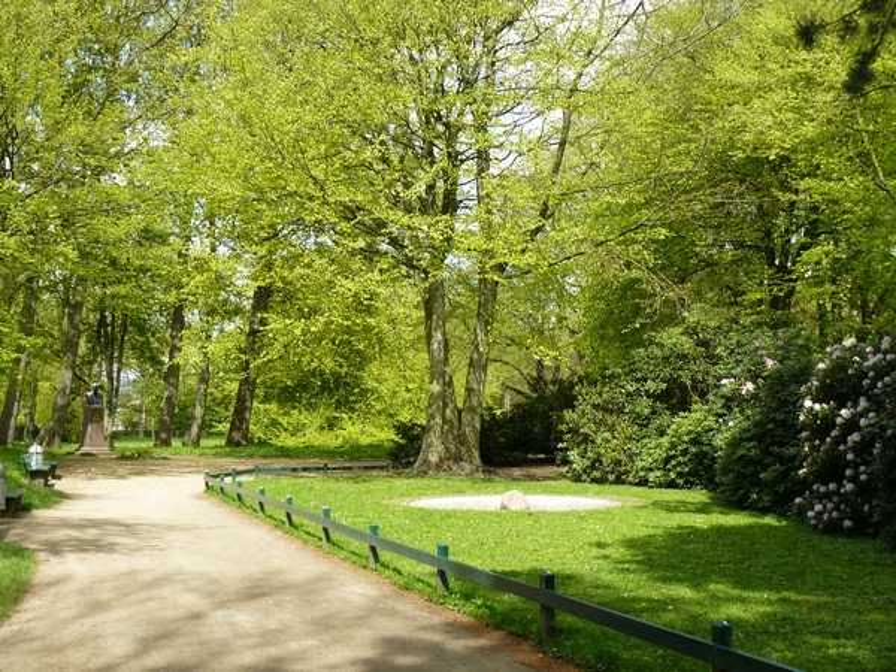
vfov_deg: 39.7
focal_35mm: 36
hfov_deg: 51.4
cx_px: 448
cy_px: 336
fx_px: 932
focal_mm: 6
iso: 100
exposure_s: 1/200
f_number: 5
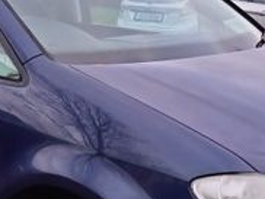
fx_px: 682
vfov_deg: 16.5
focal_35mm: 89
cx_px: 66
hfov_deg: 21.8
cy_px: 163
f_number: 1.8
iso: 1727
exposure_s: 1/20
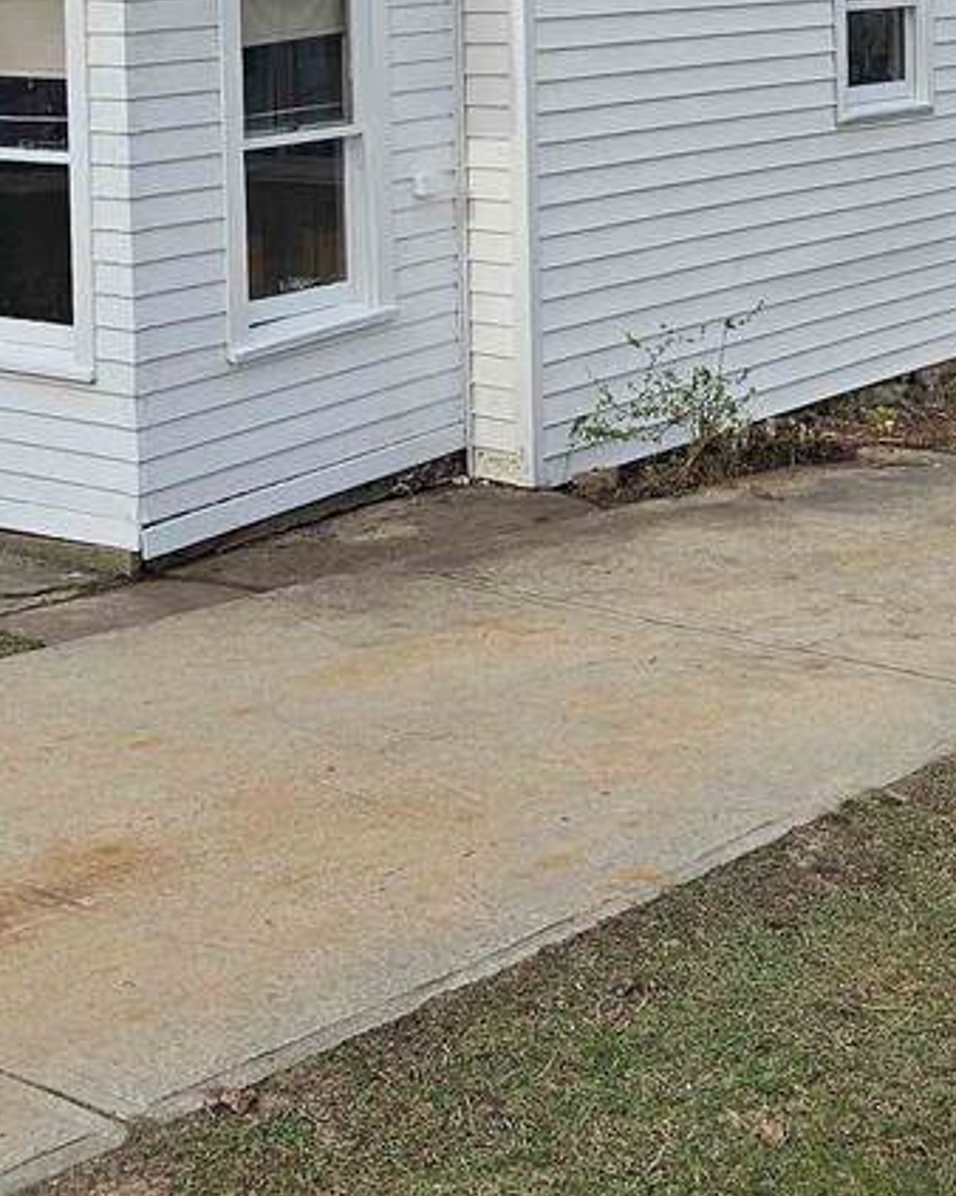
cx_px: 611
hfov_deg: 22.4
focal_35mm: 68
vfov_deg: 26.2
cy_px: -45
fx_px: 2407
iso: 32
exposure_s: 1/1468
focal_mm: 5.4
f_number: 1.8
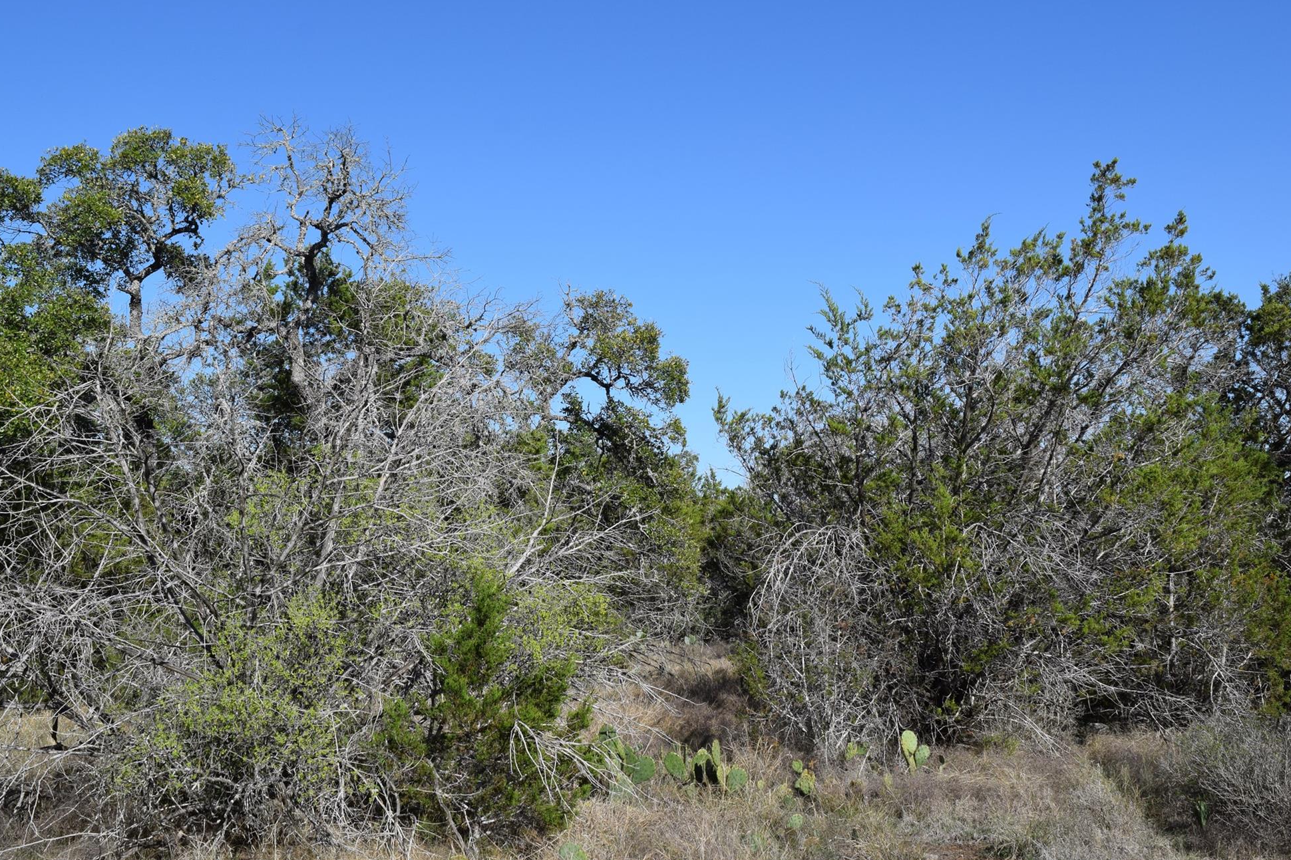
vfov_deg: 35.0
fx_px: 1363
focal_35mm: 38
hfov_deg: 50.7
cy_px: 419
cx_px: 632
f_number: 10
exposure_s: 1/400
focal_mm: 24
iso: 200
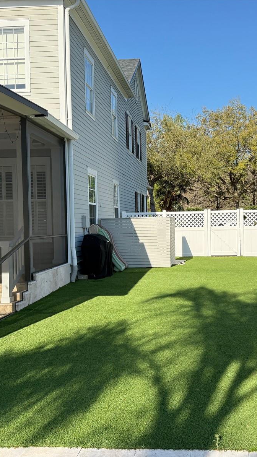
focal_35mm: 35
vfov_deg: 56.6
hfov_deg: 33.4
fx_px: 424
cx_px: 175
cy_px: 228
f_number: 1.78
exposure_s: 1/4167
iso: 125
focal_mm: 6.76
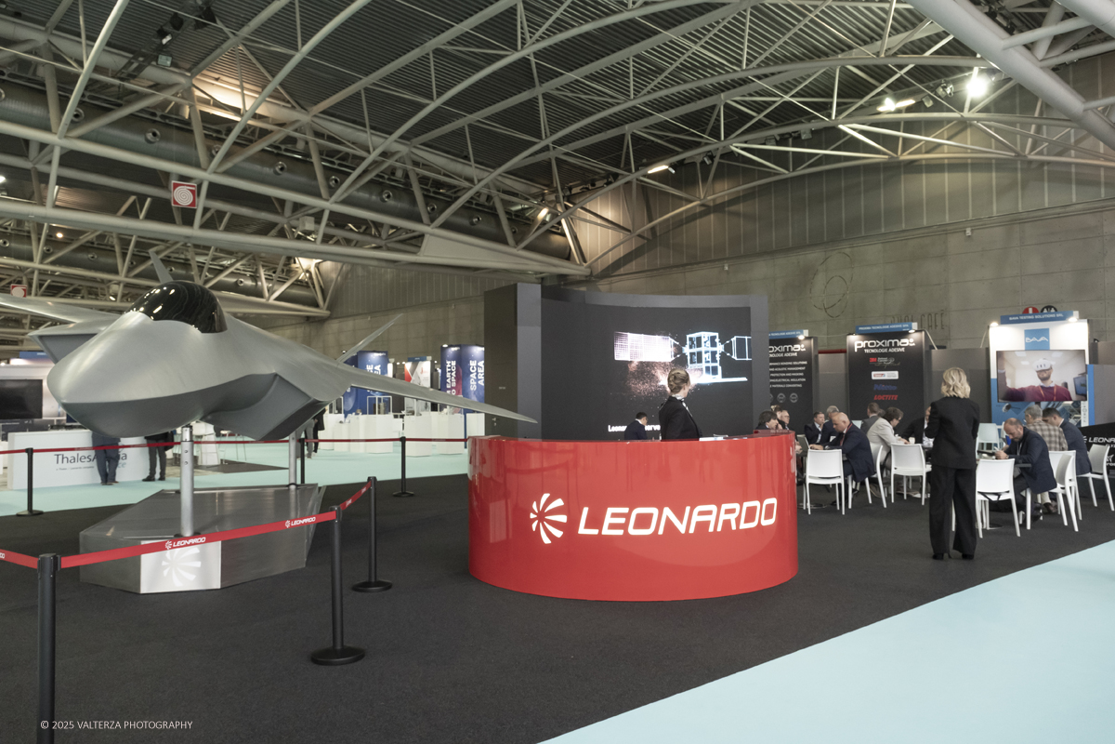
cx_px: 558
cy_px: 372
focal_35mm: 24
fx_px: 743
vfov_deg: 53.1
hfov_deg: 73.7
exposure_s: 1/200
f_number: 5
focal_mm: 16
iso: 2500
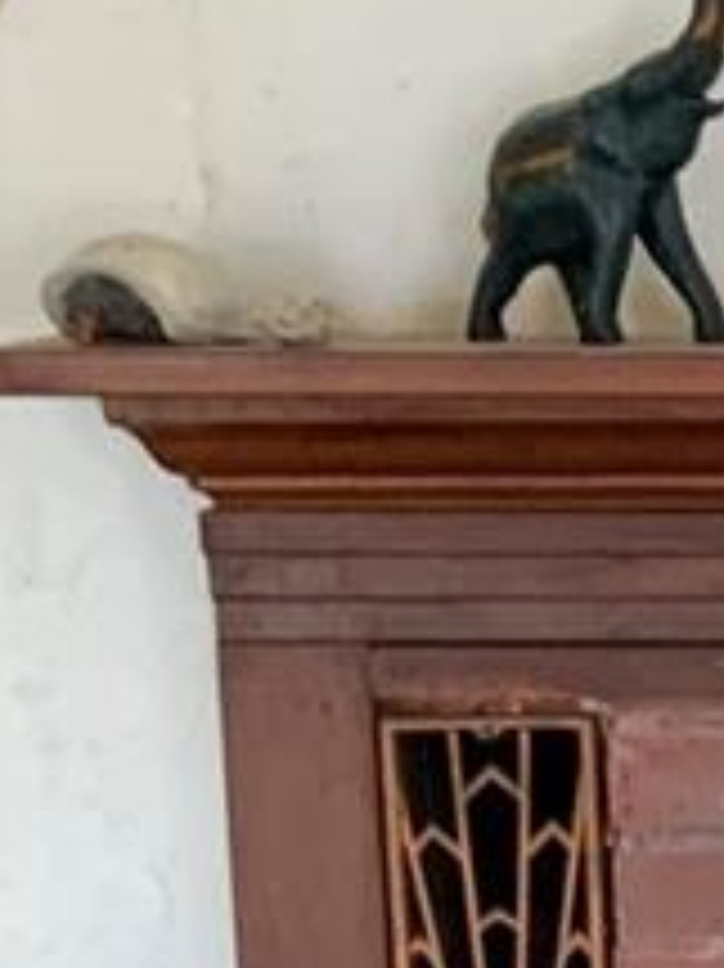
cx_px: 1551
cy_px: 991
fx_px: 4522
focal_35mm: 162
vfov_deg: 12.1
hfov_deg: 8.6
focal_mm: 3
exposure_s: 1/60
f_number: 1.8
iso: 80
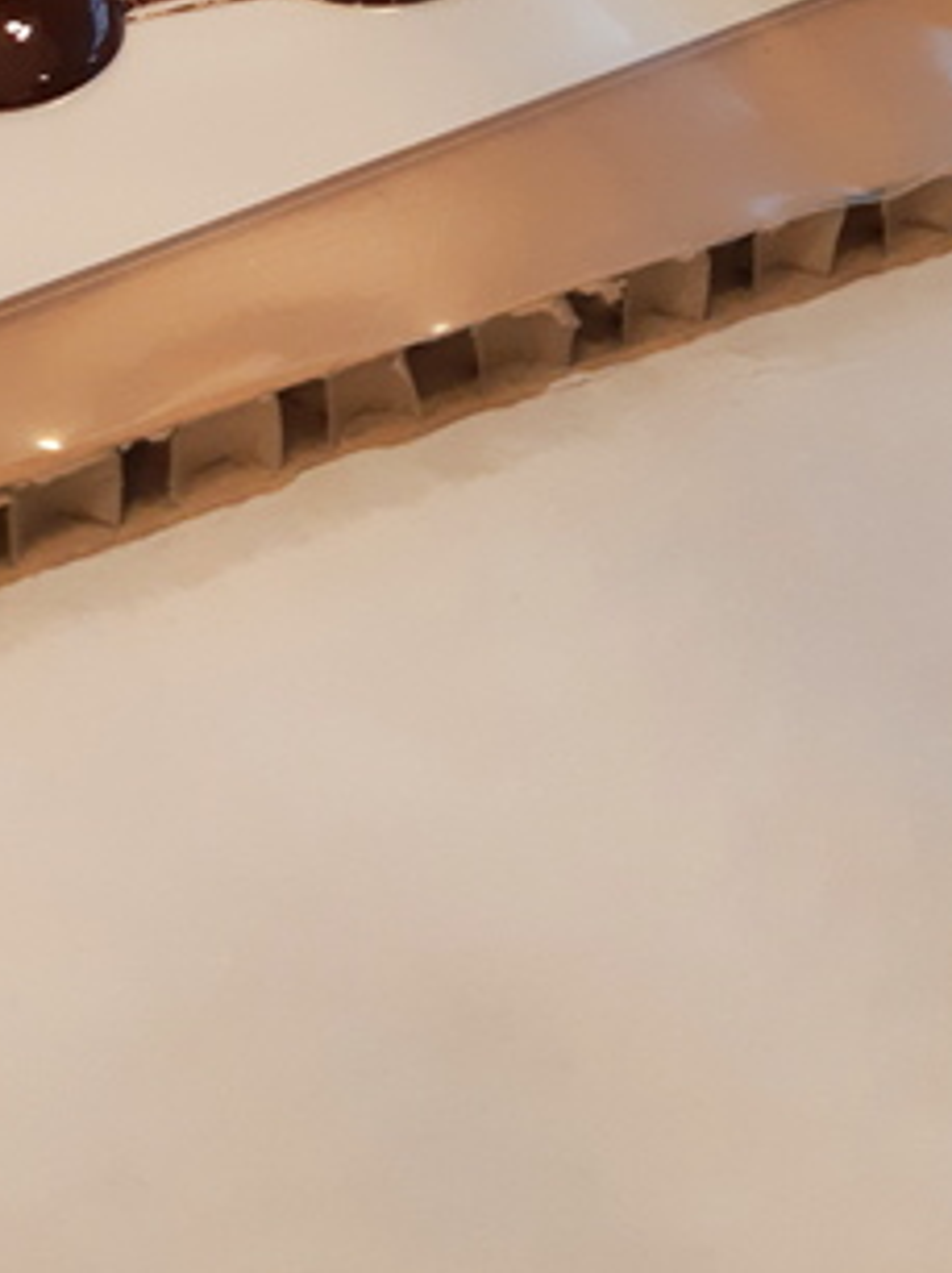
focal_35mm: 68
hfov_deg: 21.5
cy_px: -312
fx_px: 2497
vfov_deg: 25.3
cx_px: 333
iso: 200
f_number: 1.7
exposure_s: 1/25
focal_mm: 3.93
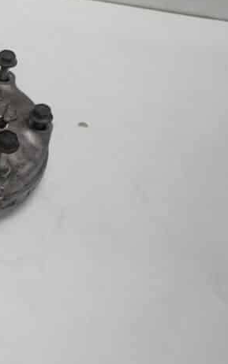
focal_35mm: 61
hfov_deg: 17.8
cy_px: 126
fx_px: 606
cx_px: -160
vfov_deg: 33.2
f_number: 5
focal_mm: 18
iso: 160
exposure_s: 1/60
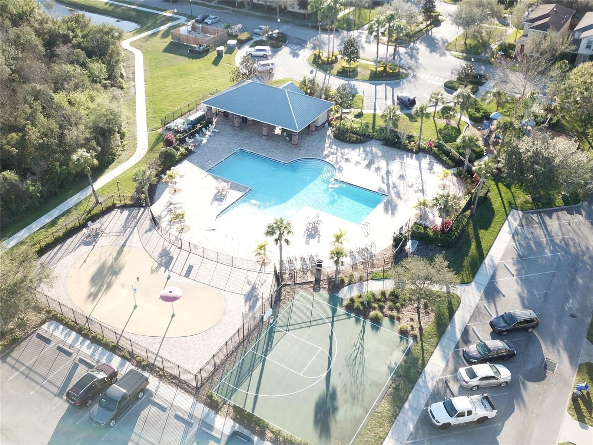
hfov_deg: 67.3
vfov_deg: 53.1
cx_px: 296
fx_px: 445
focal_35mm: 26
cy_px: 222
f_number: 2.2
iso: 100
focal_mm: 4.73
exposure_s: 1/317
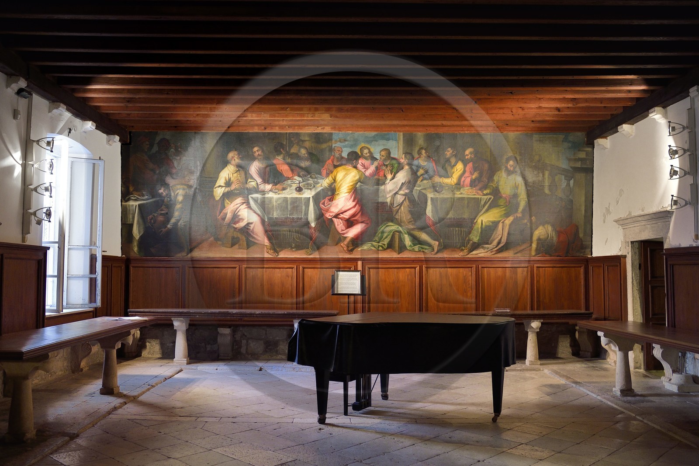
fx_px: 602
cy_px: 233
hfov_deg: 60.3
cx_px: 350
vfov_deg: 42.3
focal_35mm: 31
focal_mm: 31
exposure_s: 1/8
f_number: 6.3
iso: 1600
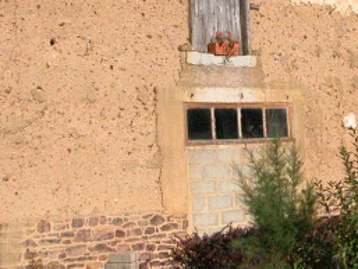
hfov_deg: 20.5
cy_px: 43
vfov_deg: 15.8
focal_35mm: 93
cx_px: 344
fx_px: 962
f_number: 8
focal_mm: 8.9
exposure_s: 1/4000
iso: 800
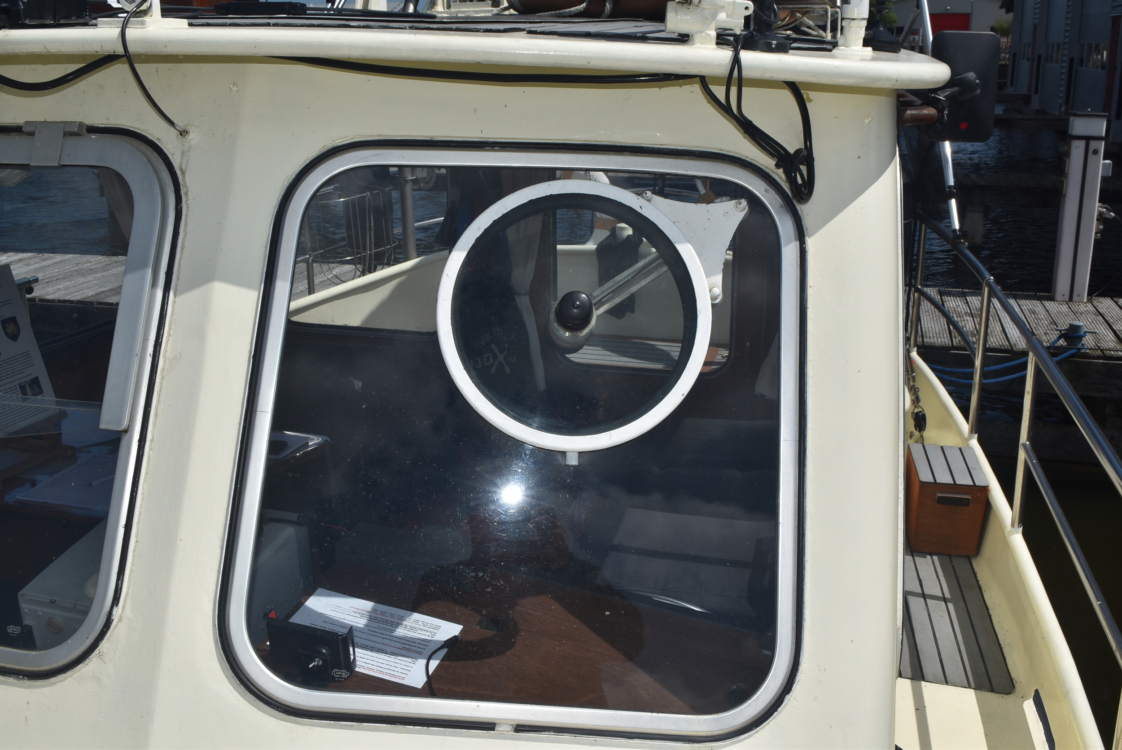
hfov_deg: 53.1
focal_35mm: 36
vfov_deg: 36.9
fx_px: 1123
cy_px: 375
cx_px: 561
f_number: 16
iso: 100
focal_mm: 24
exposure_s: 1/200
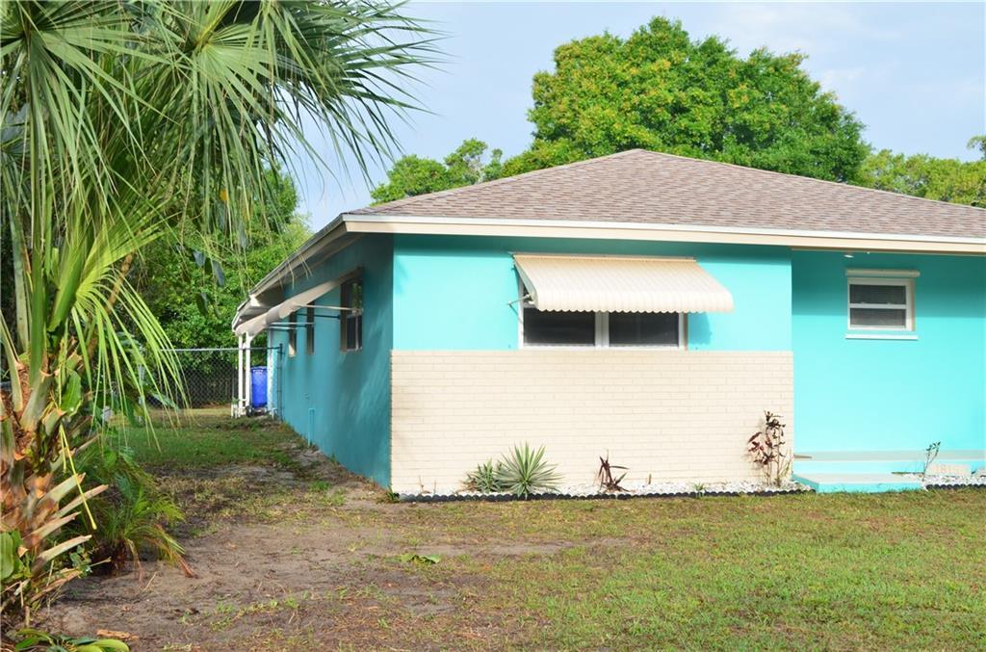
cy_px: 326
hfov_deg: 41.2
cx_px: 493
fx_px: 1311
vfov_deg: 27.9
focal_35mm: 48
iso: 400
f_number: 9.5
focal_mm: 32
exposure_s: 1/180
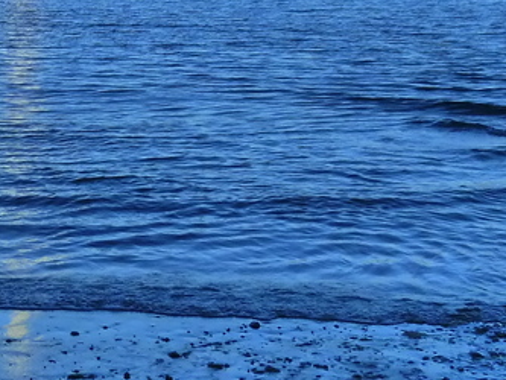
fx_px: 1404
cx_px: -74
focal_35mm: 96
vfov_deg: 15.2
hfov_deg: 19.4
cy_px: 27
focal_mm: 4.5
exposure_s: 1/640
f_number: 3.3
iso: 200
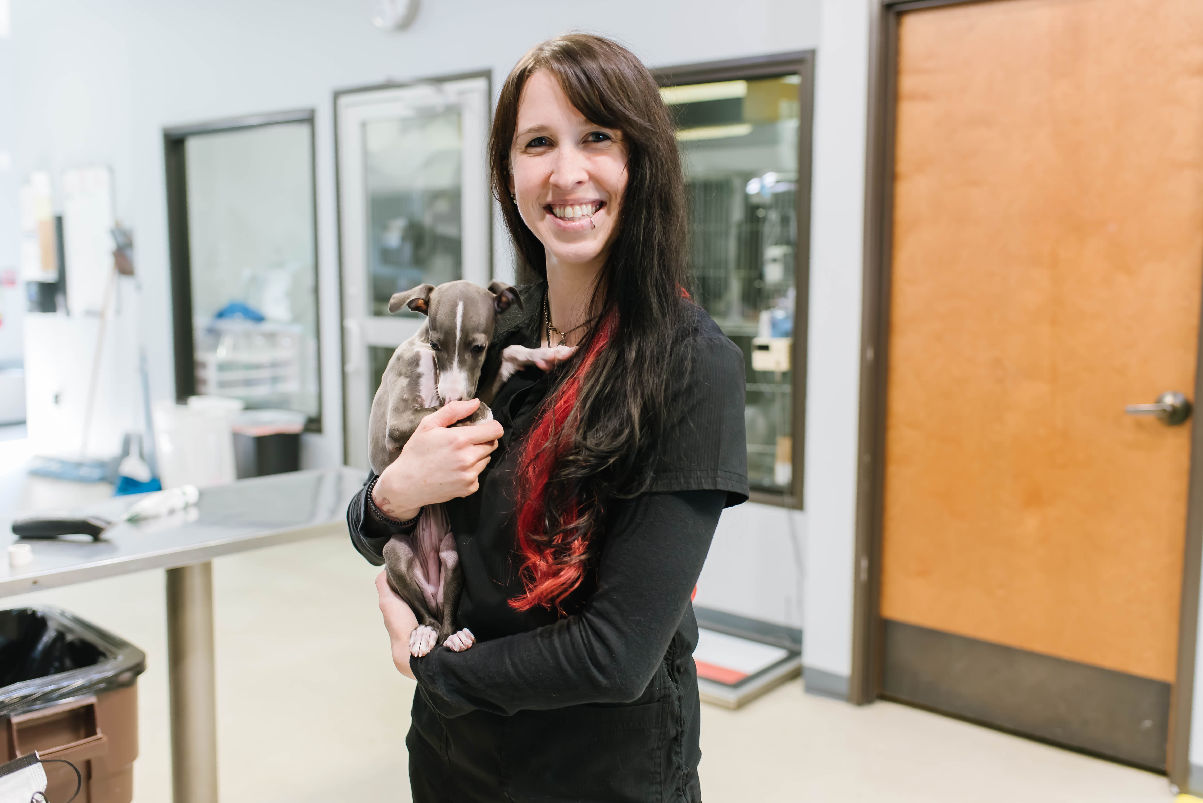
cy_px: 402
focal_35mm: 35
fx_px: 1170
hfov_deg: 54.4
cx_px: 602
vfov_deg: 37.9
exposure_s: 1/40
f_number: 2.8
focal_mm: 35
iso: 450
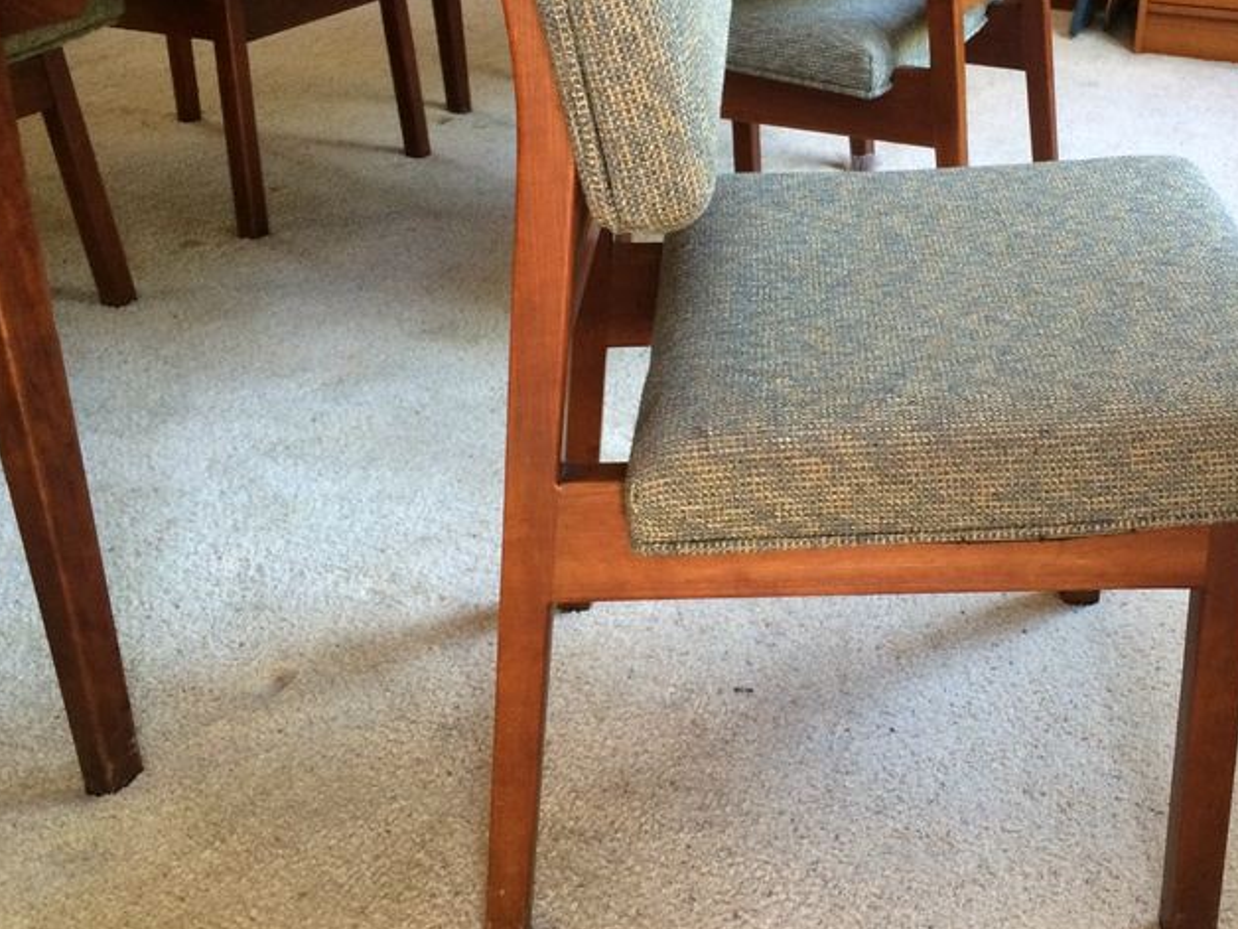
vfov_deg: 33.4
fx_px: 1538
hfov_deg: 43.3
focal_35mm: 43
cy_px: 348
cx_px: 824
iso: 160
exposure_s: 1/30
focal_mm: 4.12
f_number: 2.2
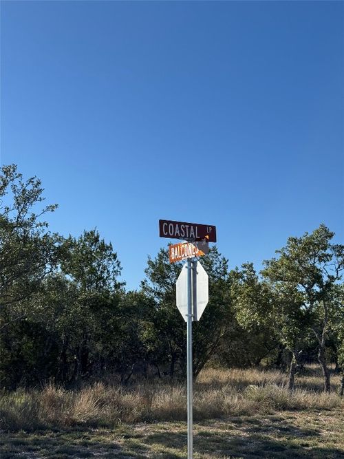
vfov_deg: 39.7
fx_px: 636
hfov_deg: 30.3
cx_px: 172
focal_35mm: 48
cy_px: 230
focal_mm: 6.76
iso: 64
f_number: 1.78
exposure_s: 1/5848
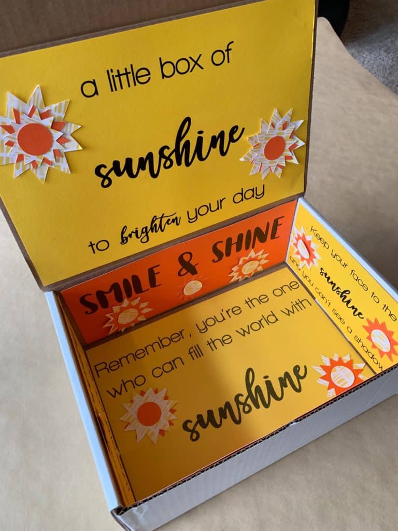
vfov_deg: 67.3
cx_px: 199
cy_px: 266
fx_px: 399
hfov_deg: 53.1
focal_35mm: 26
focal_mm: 4.25
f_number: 1.8
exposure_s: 1/105
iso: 100
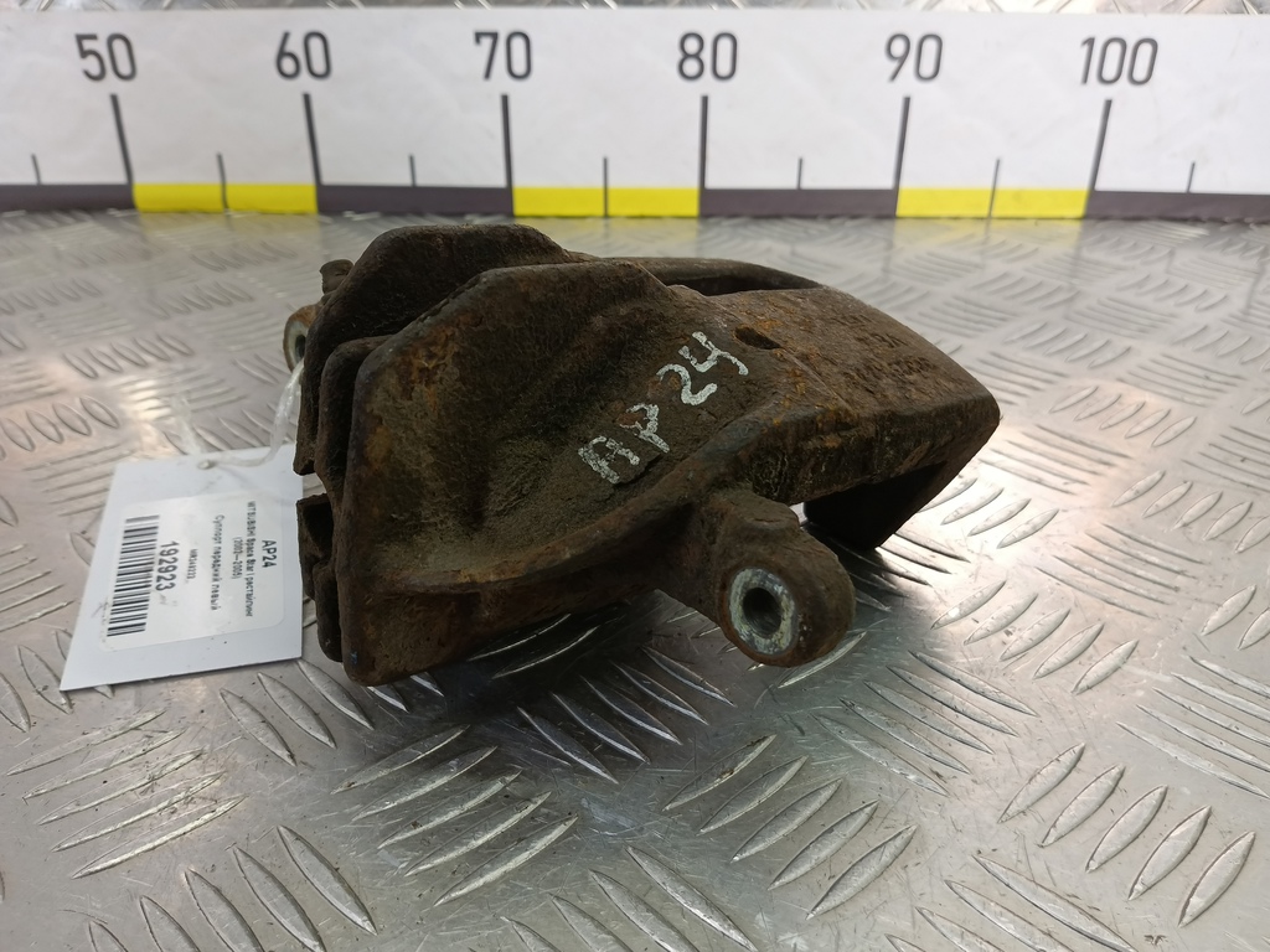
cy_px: 476
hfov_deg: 73.9
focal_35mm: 23
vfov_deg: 58.9
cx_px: 635
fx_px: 844
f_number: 1.6
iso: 157
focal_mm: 4.11
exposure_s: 1/100
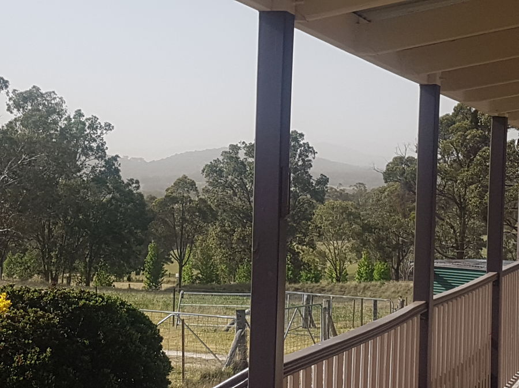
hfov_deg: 67.3
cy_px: 194
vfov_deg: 53.0
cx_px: 260
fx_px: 390
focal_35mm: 26
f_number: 1.7
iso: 50
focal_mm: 4.2
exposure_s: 1/2144
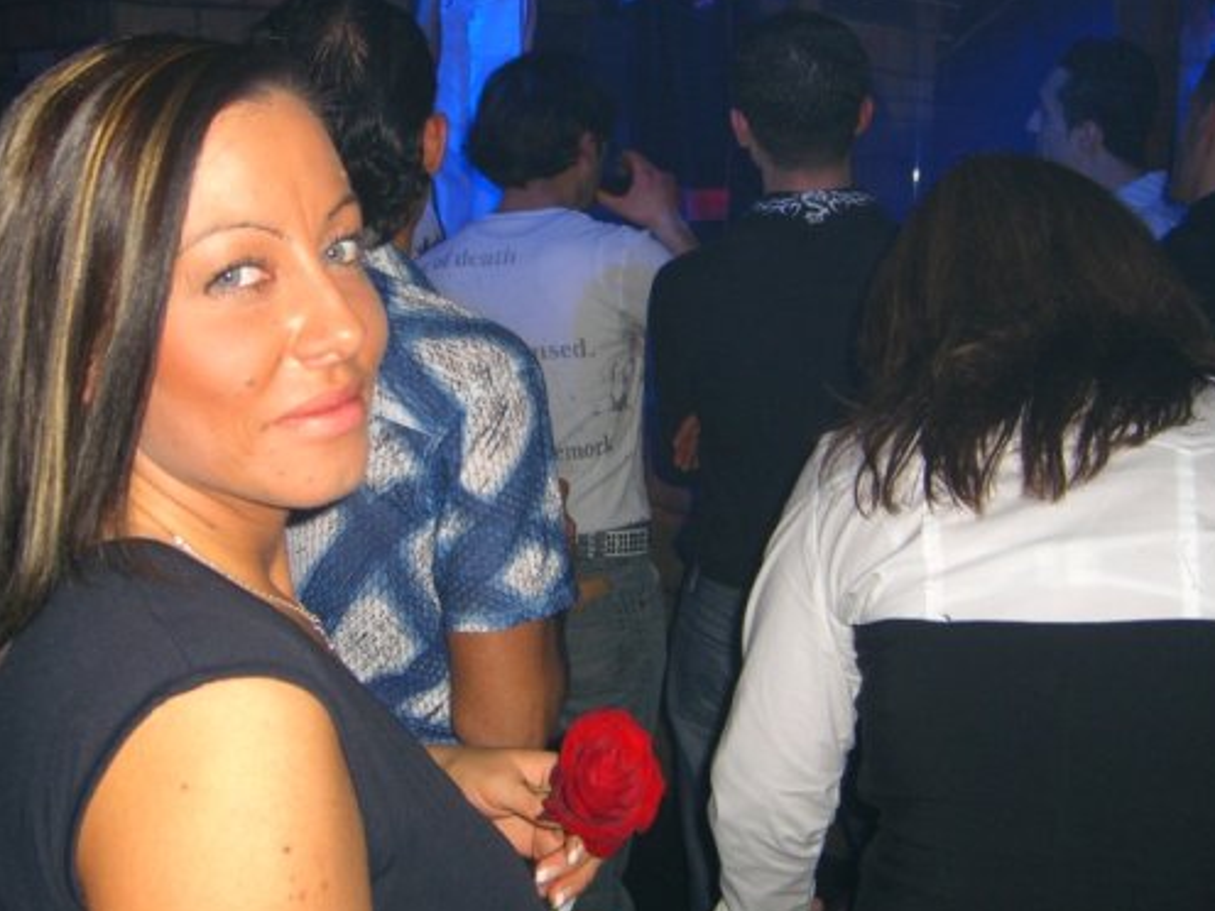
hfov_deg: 41.2
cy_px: 419
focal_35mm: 46
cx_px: 534
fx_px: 1615
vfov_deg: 31.5
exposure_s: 1/60
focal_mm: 7.9
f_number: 2.8
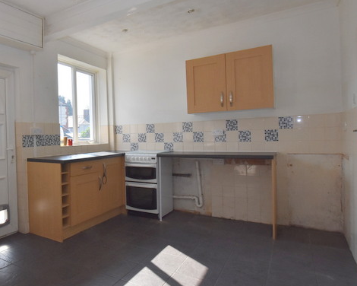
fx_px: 254
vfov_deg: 58.7
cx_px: 96
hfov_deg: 66.6
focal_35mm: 24
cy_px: 136
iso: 800
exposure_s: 1/400
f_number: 8
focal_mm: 10
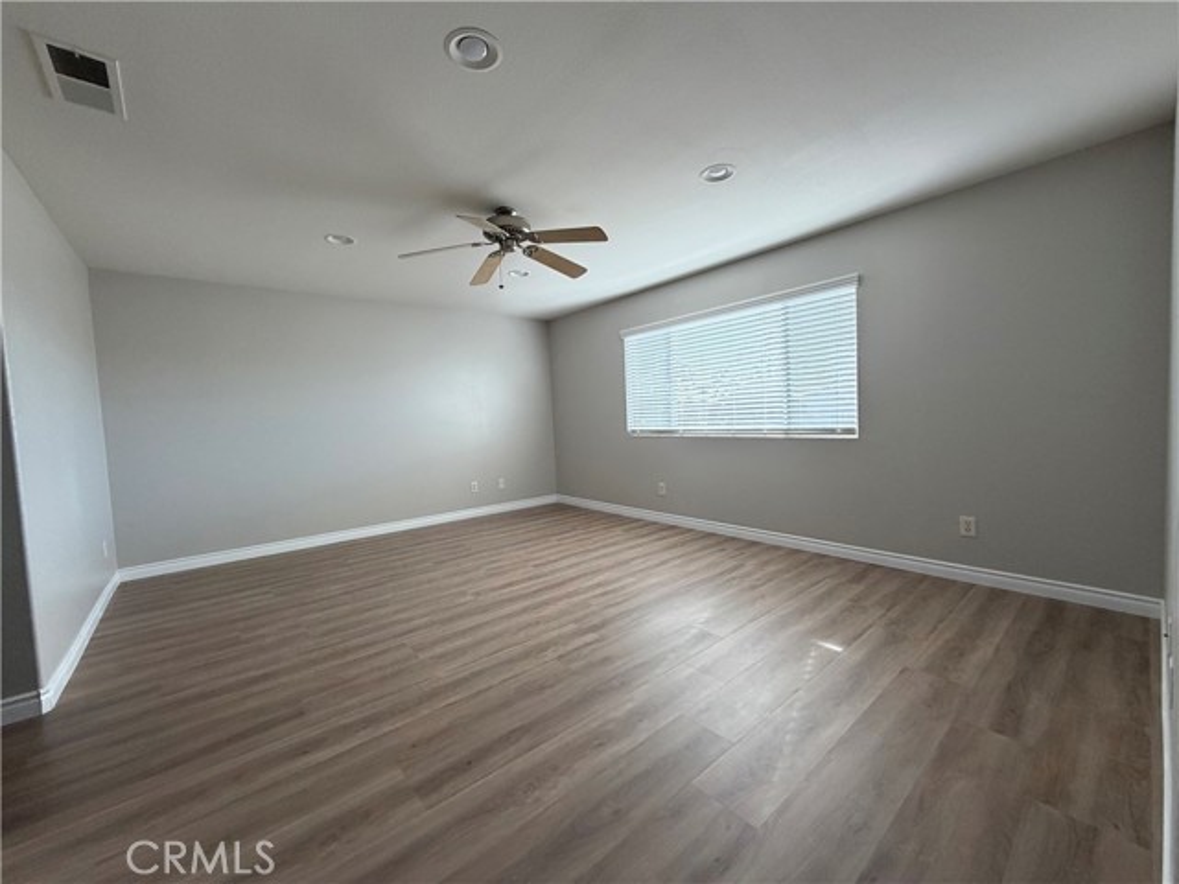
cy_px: 442
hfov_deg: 102.1
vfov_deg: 85.7
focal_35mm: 14
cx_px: 590
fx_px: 477
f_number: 2.2
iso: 320
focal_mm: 2.22
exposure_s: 1/103
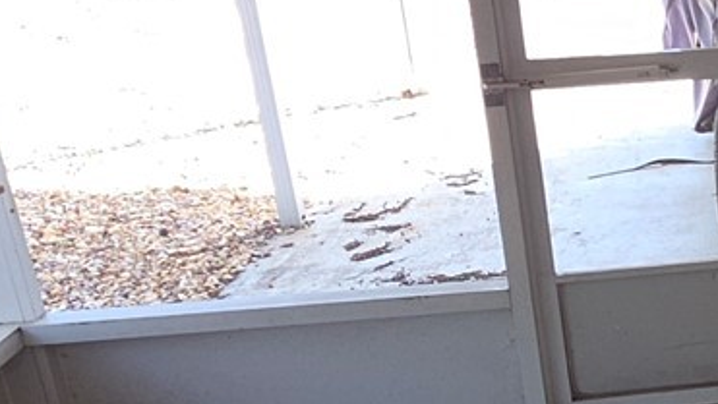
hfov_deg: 28.7
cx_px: 912
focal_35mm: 61
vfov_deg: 19.7
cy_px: 218
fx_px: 1162
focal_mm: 2.2
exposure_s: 1/60
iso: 32
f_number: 1.9
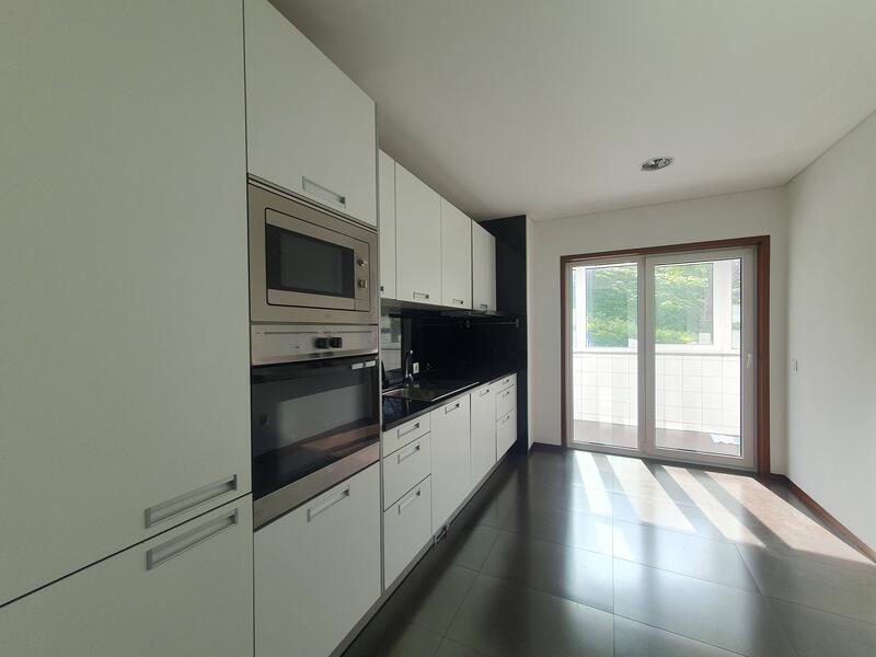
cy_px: 328
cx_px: 438
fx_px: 329
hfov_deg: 106.2
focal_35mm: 13
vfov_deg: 89.9
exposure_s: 1/106
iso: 50
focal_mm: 1.8
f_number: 2.2
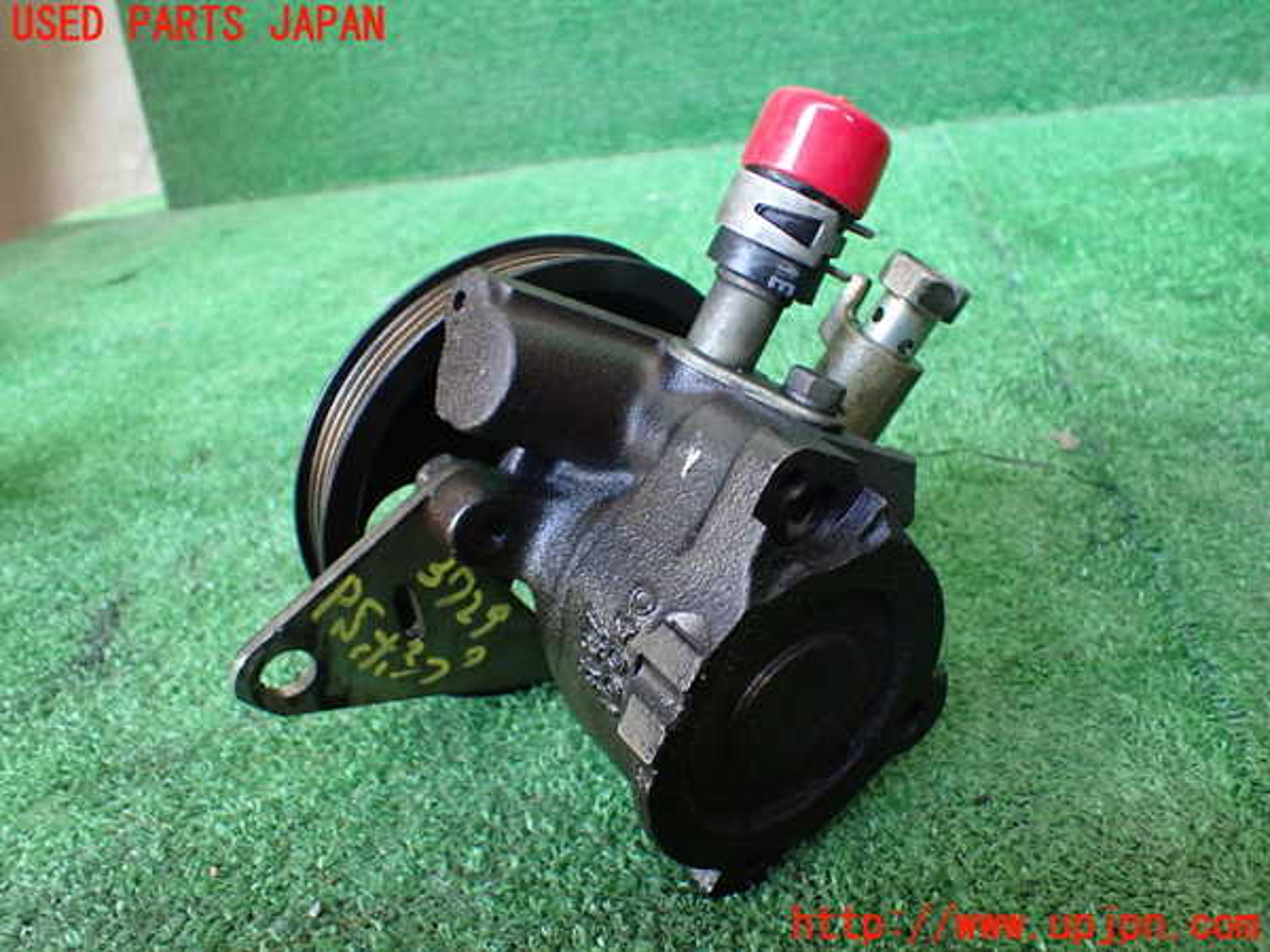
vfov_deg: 46.8
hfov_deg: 60.0
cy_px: 476
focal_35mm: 30
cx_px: 635
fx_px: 1101
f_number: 2.3
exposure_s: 1/100
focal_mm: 5.4
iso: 800
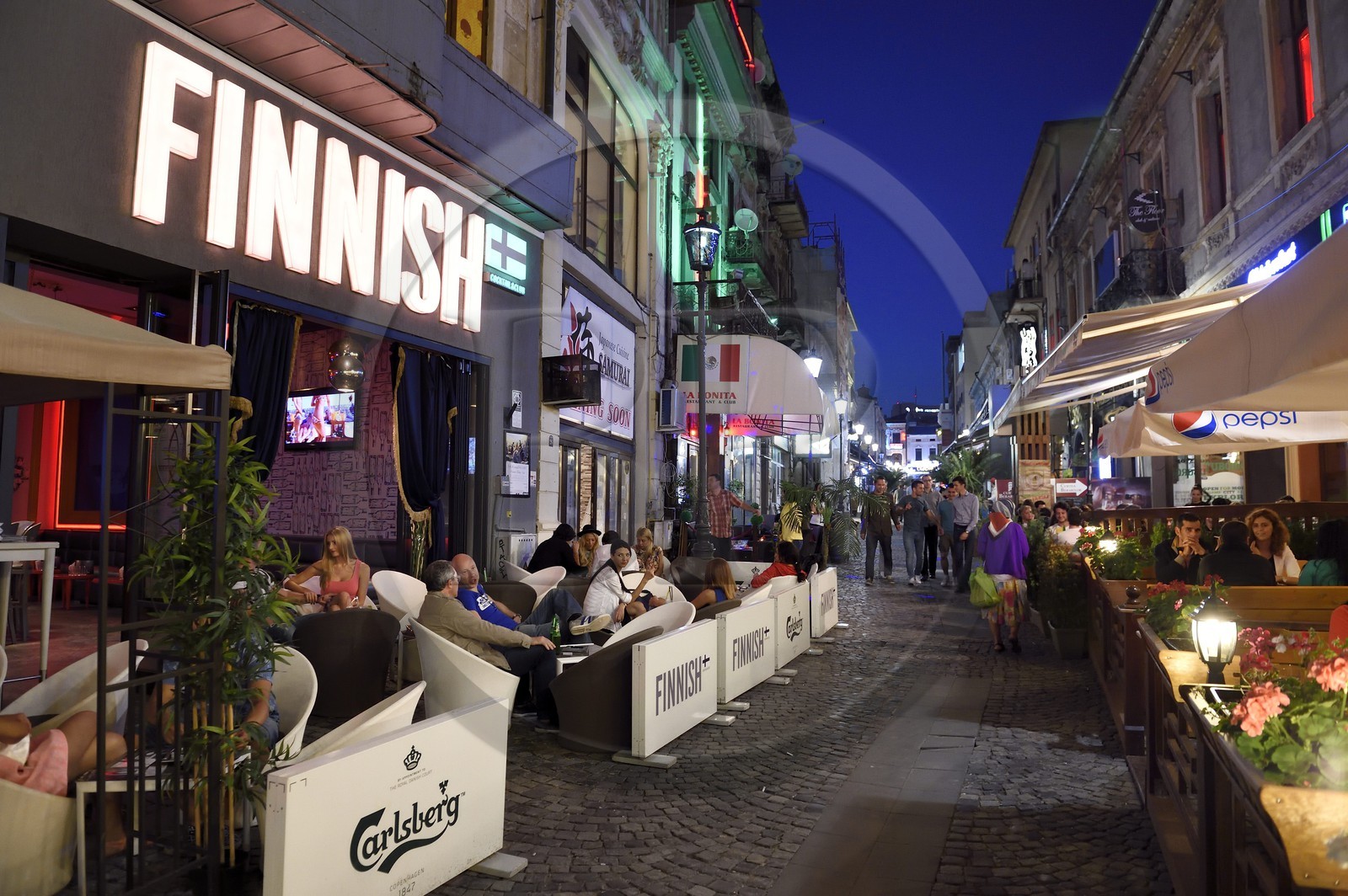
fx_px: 898
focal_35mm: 24
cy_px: 448
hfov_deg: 73.8
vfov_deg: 53.1
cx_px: 674
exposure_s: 1/25
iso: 3200
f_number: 4
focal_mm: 24
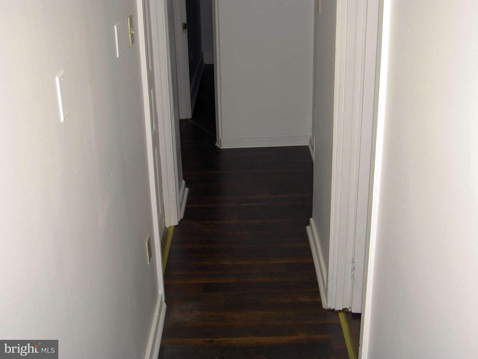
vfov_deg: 36.8
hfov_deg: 47.9
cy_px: 180
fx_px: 539
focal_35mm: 39
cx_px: 239
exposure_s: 1/60
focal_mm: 8
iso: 100
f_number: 2.8
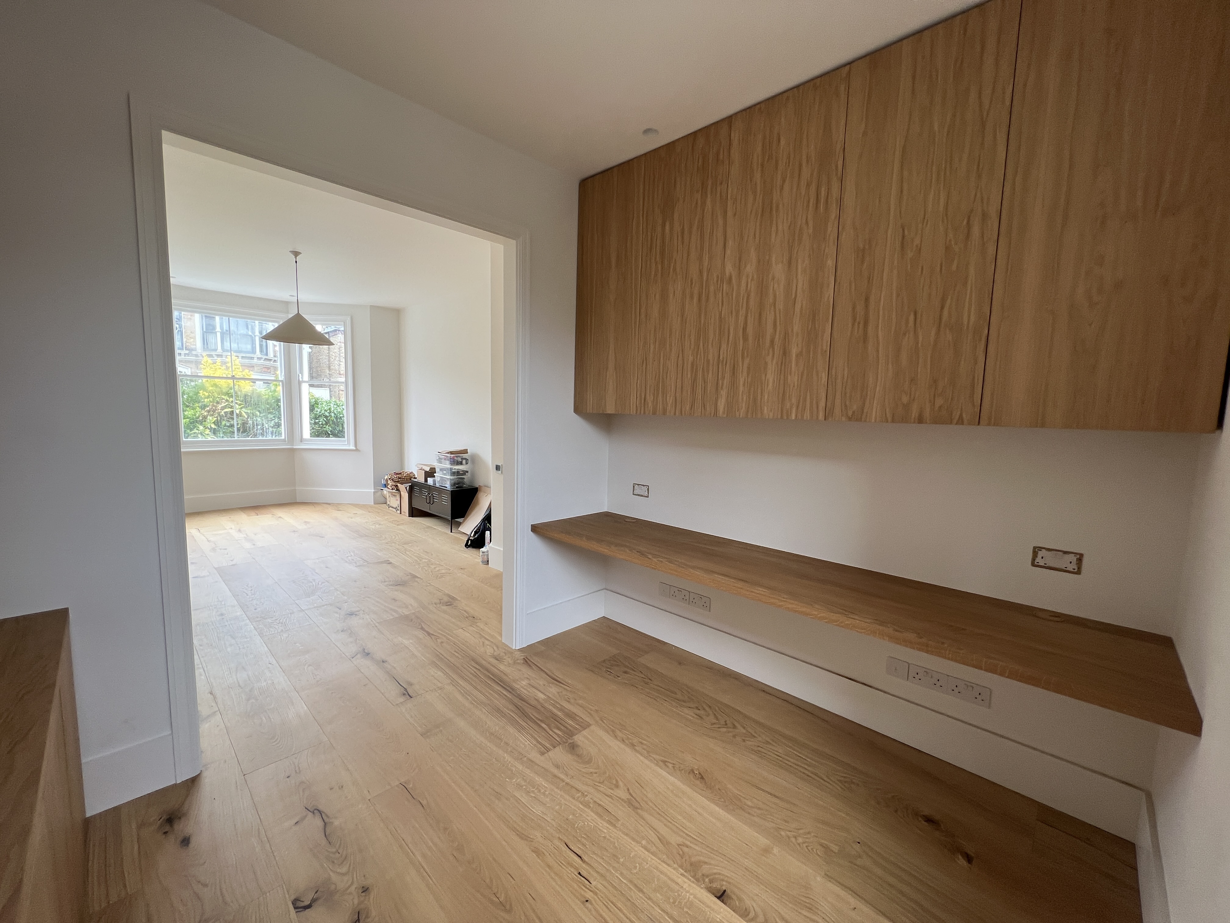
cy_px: 462
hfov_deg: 106.2
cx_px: 615
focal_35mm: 13
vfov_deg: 89.9
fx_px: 462
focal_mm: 1.57
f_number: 1.8
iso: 50
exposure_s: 1/99
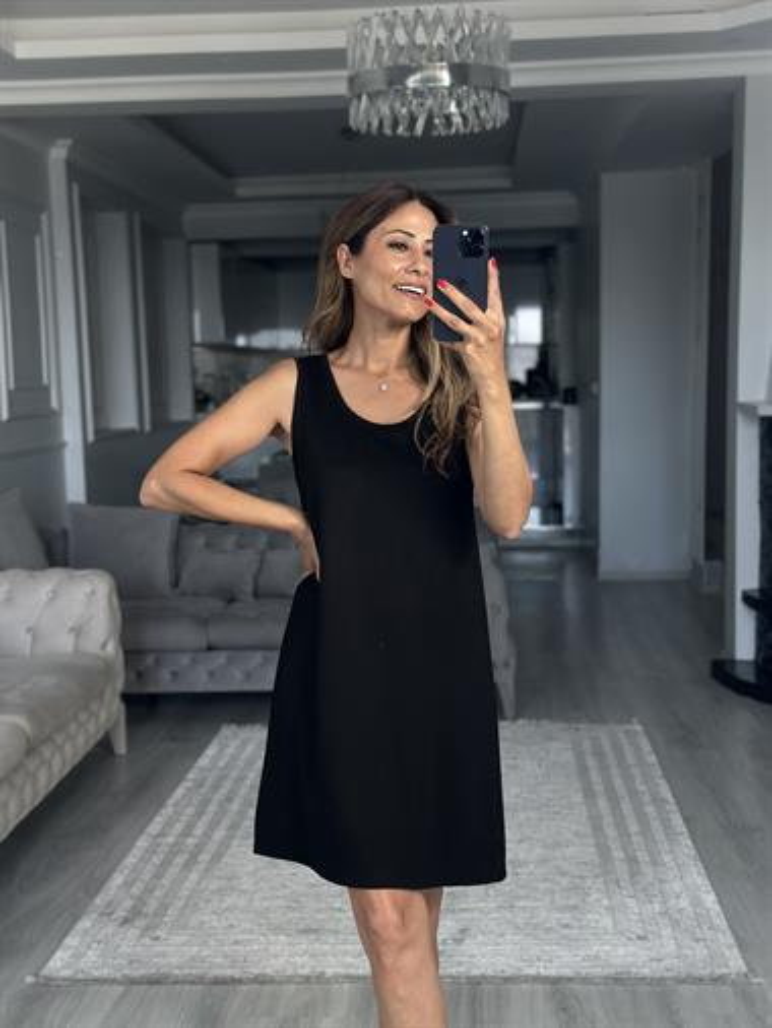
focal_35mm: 48
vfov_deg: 39.6
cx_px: 386
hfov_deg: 30.3
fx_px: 1426
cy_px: 514
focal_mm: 6.86
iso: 100
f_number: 1.78
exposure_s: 1/121
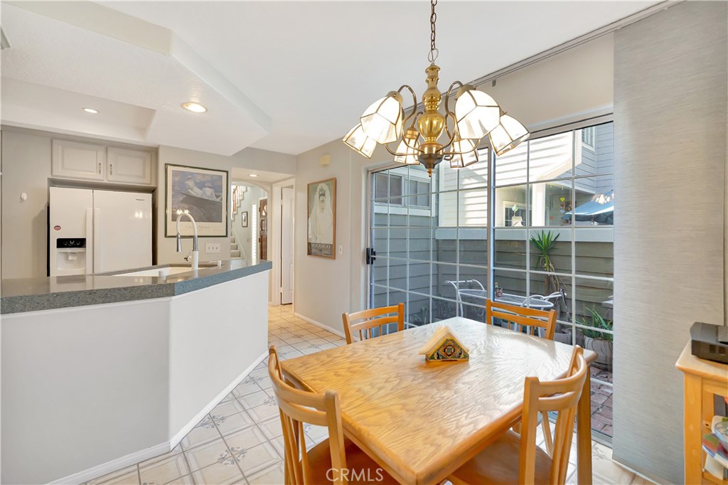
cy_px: 242
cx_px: 364
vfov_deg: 77.3
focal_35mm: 15
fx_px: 303
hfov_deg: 100.4
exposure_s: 1/320
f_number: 2.8
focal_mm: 10
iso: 400
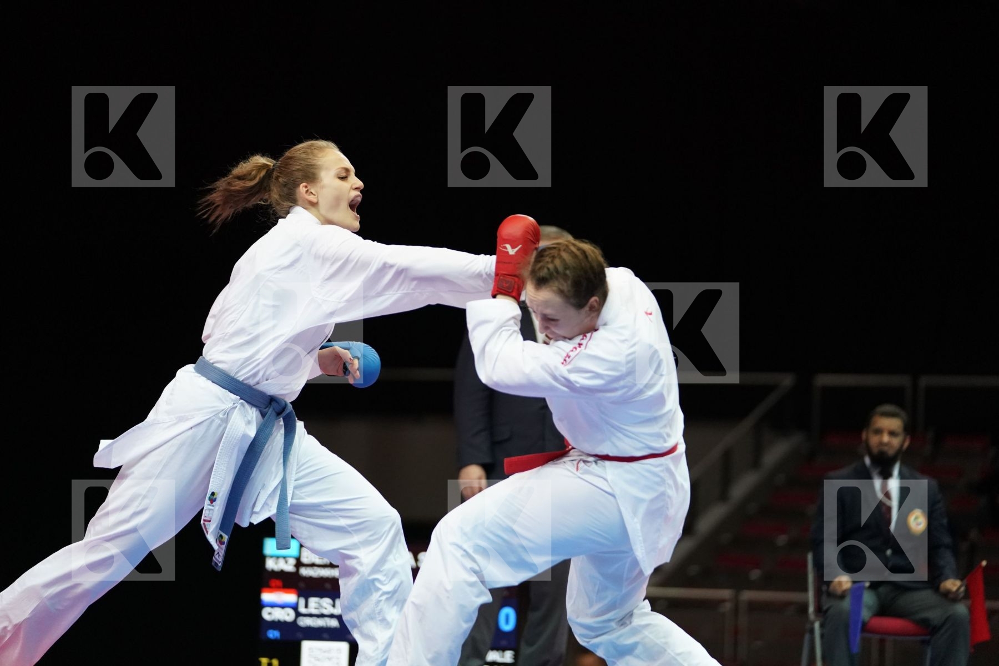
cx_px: 500
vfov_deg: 9.1
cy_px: 333
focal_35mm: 151
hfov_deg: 13.6
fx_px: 4190
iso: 5000
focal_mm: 151
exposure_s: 1/1000
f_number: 2.8
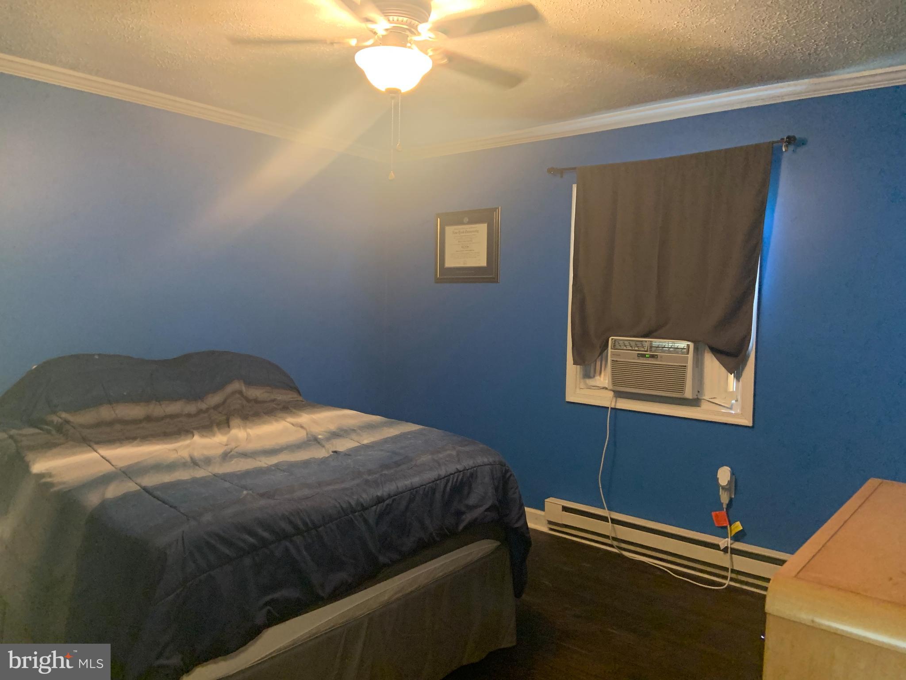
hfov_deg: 67.3
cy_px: 340
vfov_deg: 53.1
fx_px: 680
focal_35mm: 26
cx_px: 453
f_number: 1.8
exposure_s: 1/30
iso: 500
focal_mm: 4.25
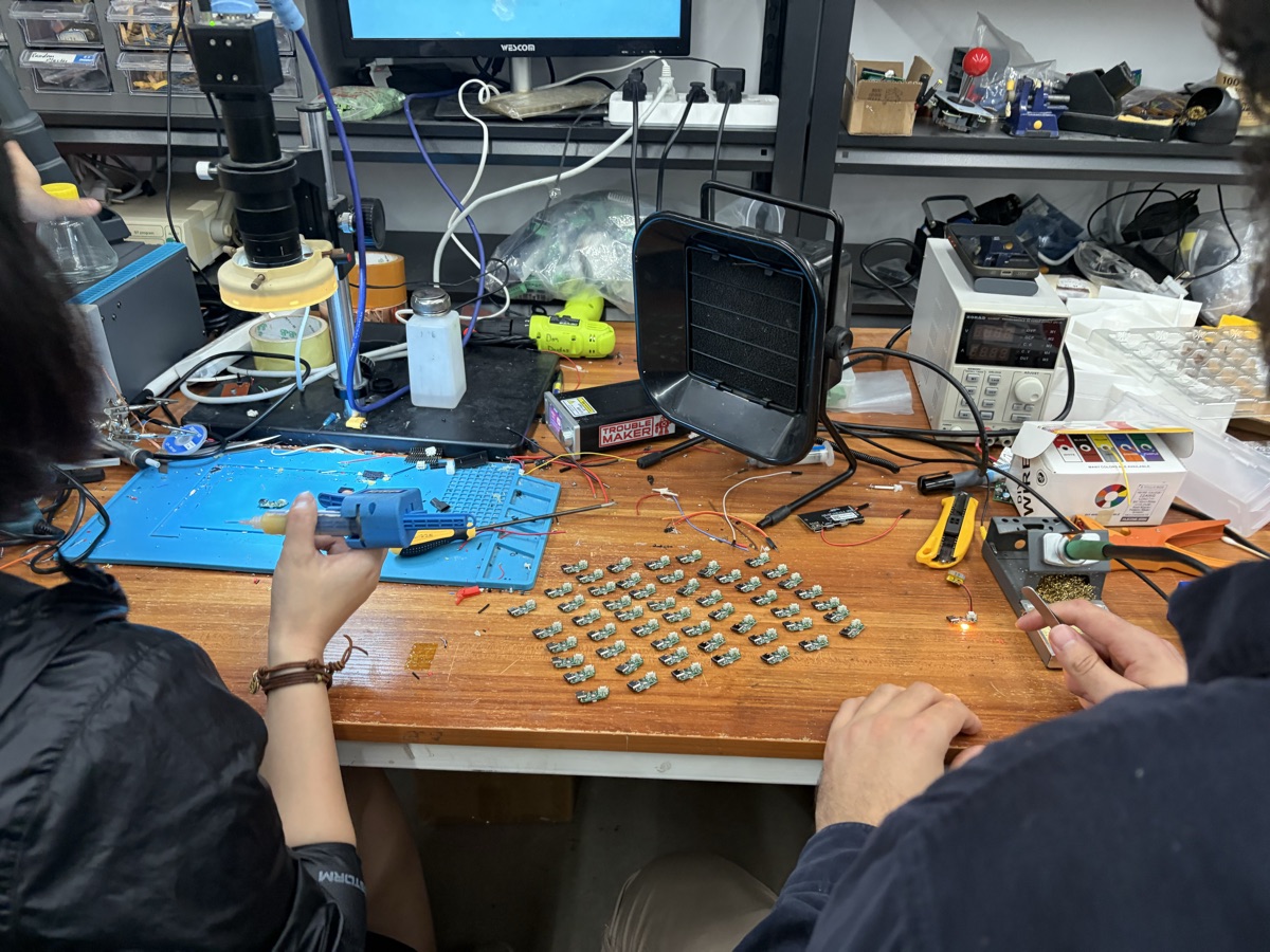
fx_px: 954
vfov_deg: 53.1
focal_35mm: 26
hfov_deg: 67.3
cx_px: 635
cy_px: 476
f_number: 1.6
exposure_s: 1/49
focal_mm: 5.96
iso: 250
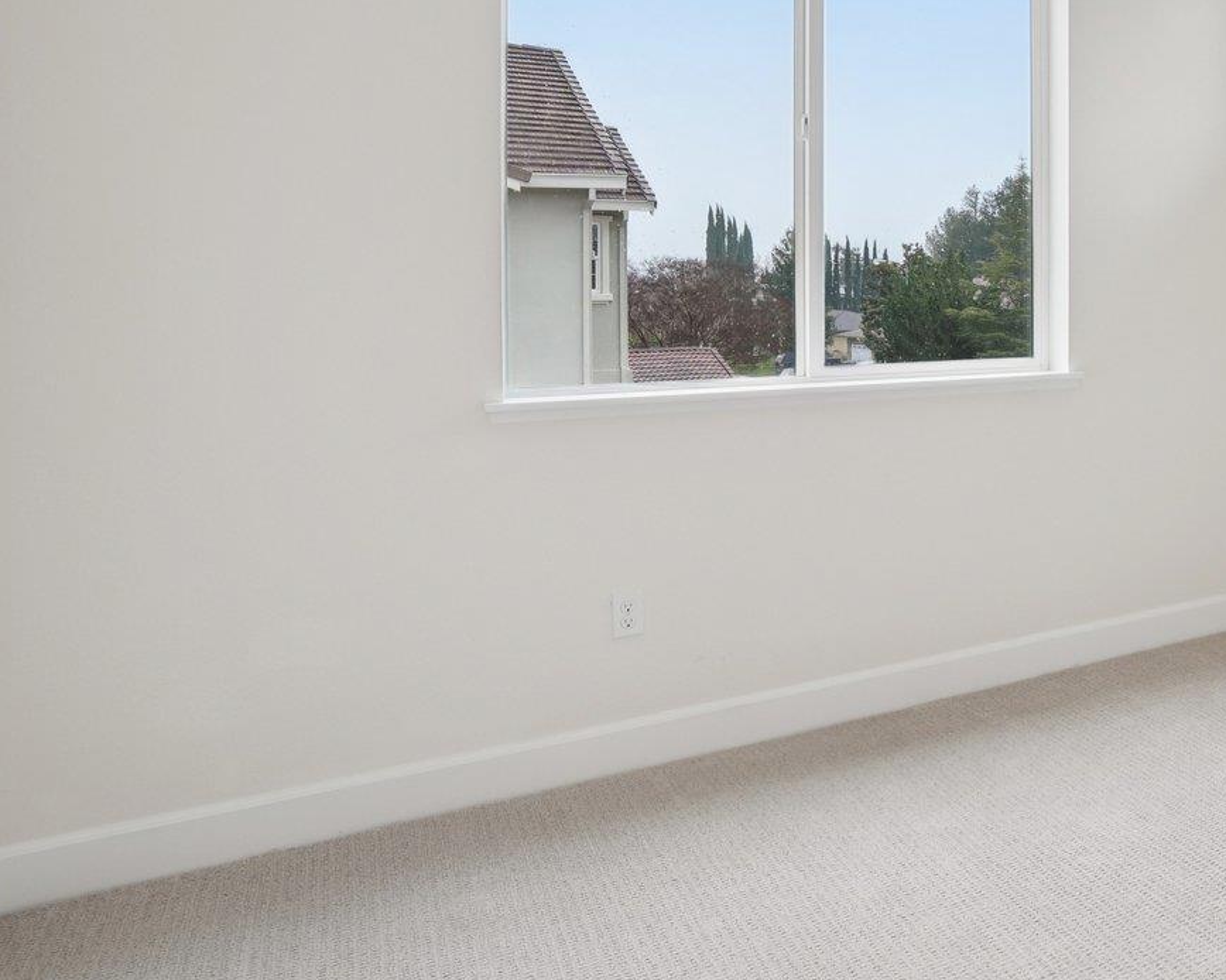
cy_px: 283
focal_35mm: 31
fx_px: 1125
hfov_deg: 44.1
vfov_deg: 45.9
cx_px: 1345
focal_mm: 14
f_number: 8
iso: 800
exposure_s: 1/40
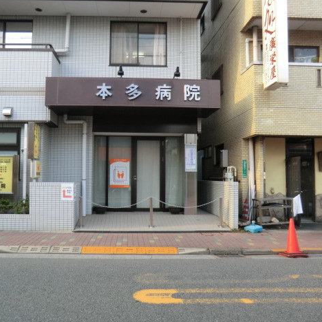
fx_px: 305
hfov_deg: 55.2
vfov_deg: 55.6
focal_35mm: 29
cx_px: 130
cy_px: 159
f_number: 3.2
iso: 80
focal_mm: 4.3
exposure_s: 1/100
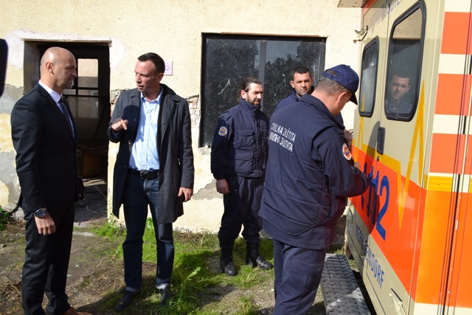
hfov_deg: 57.2
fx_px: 433
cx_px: 236
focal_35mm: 33
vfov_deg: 40.0
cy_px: 158
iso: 100
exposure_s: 1/250
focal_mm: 22
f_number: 8
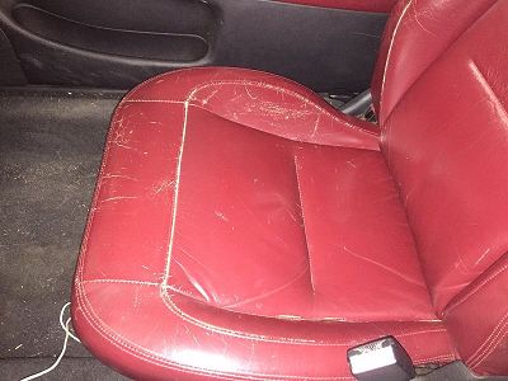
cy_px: 190
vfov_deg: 48.2
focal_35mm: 29
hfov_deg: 61.7
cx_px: 254
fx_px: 426
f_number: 2.2
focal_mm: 4.15
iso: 500
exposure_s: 1/17
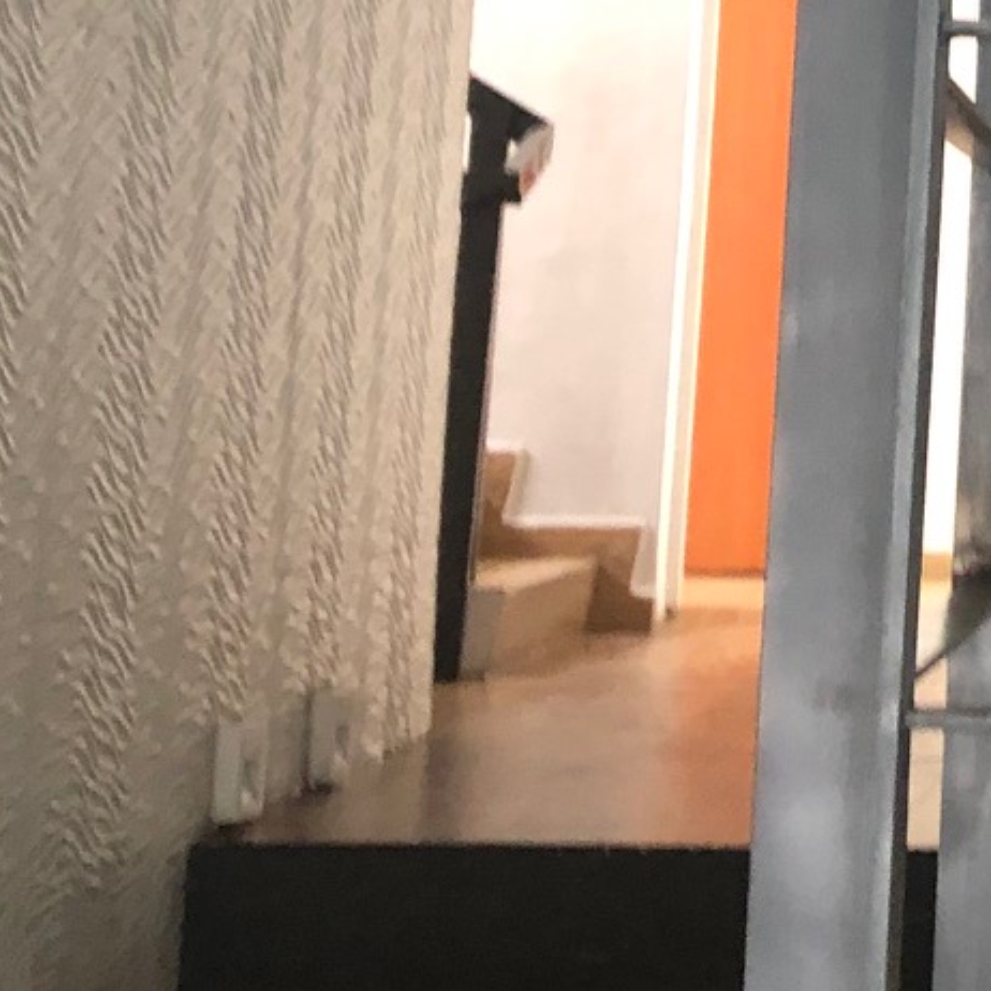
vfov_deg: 15.8
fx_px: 3498
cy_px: -28
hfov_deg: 14.5
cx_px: 1692
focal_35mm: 108
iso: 100
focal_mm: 3.99
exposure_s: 1/8
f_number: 1.8
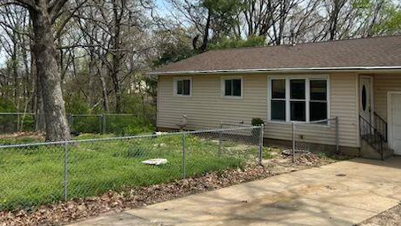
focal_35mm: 40
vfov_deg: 29.4
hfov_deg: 50.0
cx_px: 251
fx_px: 425
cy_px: 67
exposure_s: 1/3968
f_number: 1.5
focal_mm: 5.7
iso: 50
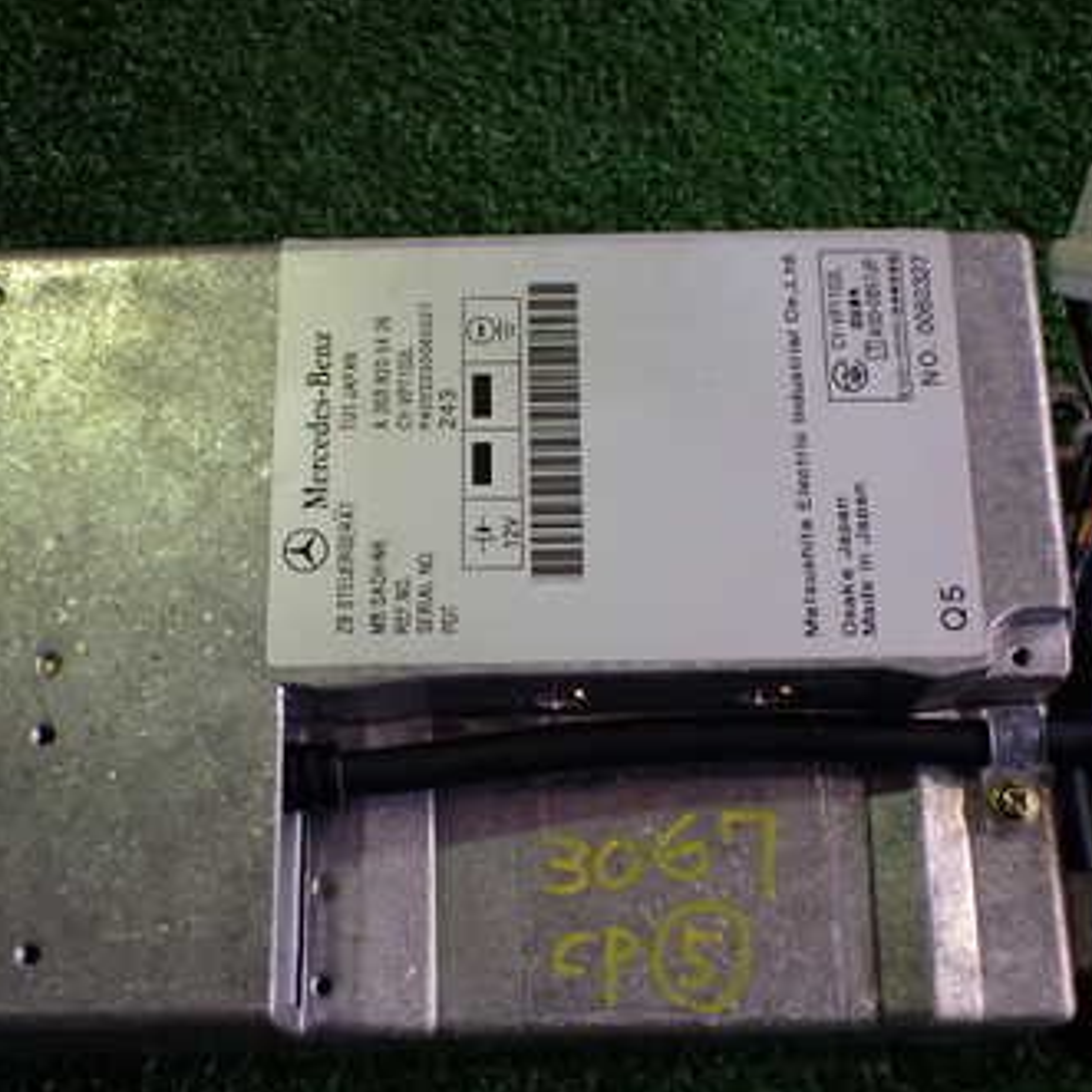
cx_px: 551
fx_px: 1713
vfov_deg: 35.3
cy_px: 633
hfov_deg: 35.4
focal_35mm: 48
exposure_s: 1/125
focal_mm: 5.4
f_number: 2.3
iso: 200
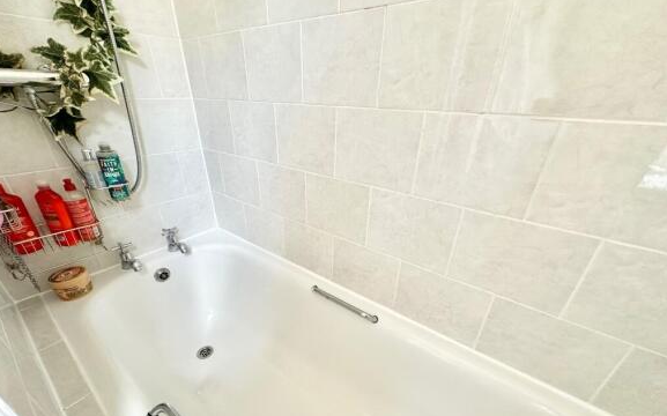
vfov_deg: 74.2
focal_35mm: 15
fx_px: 273
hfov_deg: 101.5
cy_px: 240
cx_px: 331
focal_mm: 2.22
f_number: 2.2
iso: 160
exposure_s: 1/106
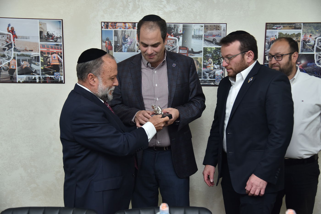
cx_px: 160
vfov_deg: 30.5
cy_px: 107
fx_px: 392
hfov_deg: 44.5
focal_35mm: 44
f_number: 4
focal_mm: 44
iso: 500
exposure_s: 1/200
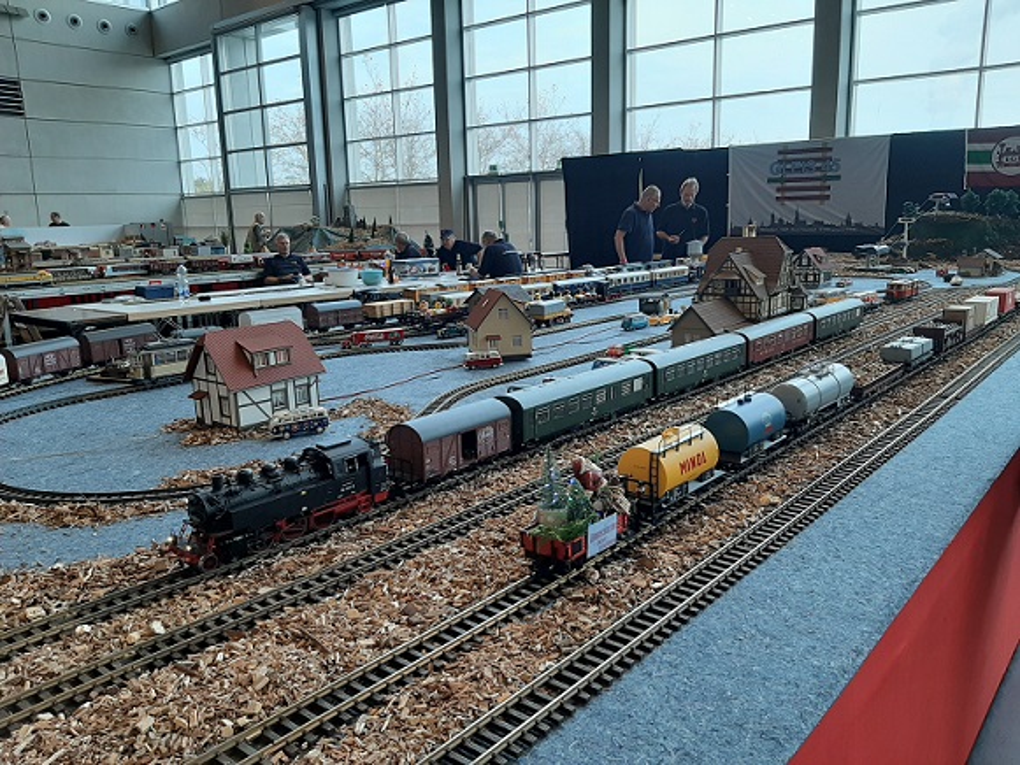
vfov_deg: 53.1
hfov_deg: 67.3
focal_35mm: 26
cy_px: 382
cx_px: 510
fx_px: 766
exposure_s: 1/100
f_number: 1.7
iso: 50
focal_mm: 3.93
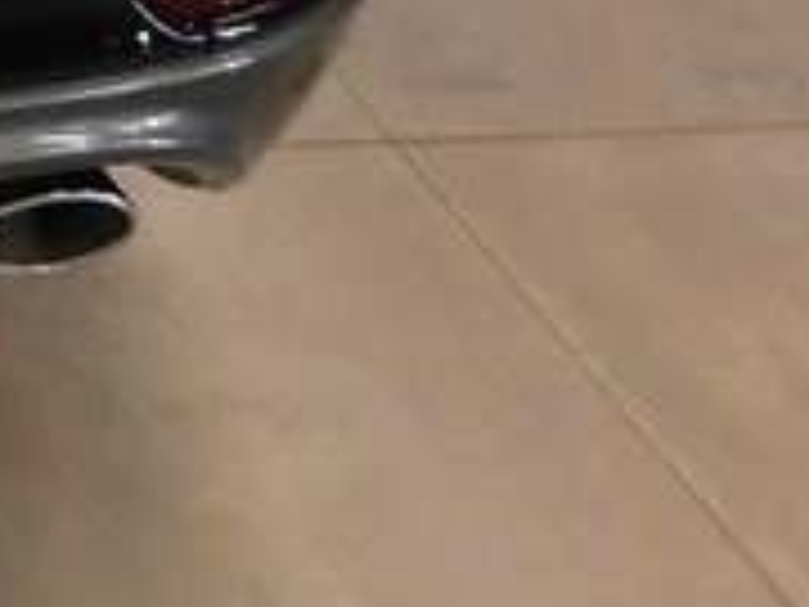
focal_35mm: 131
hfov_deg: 12.3
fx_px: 3062
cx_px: -1065
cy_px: -940
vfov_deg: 9.7
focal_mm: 4
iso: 400
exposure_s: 1/30
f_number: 3
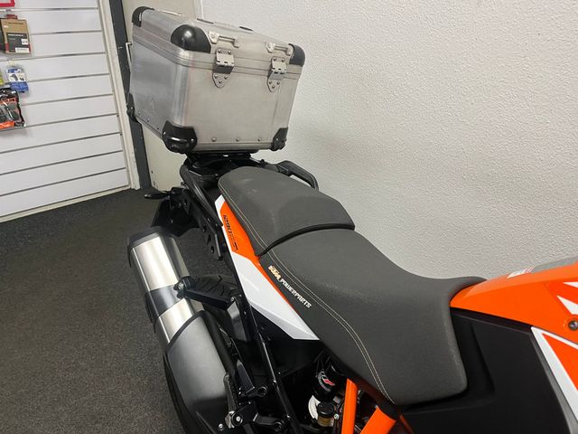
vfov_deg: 53.1
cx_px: 289
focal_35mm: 26
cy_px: 217
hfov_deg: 67.3
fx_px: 434
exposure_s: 1/50
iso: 64
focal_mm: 5.1
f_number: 1.6
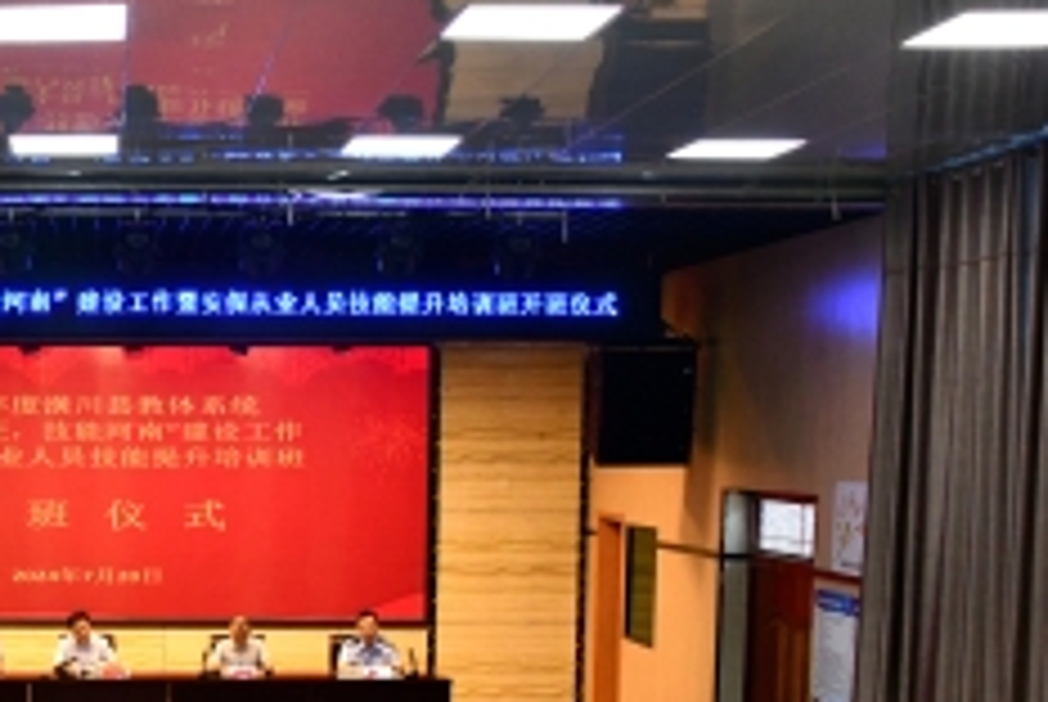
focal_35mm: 61
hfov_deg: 31.1
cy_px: 601
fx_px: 1778
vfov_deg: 21.9
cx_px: 79
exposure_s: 1/125
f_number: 9
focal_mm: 32
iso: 6400
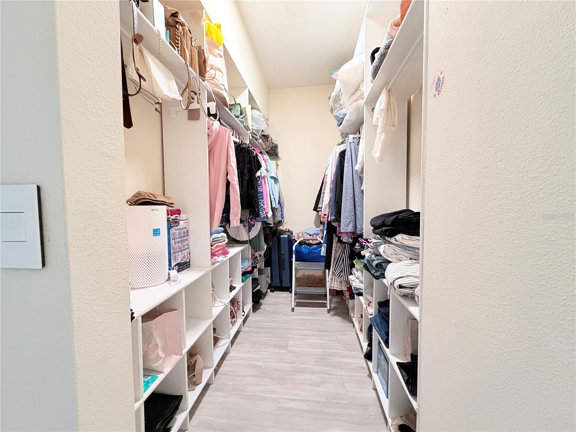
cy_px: 216
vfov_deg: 85.7
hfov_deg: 102.1
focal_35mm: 14
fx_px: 233
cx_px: 288
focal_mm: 2.22
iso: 400
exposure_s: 1/60
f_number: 2.2
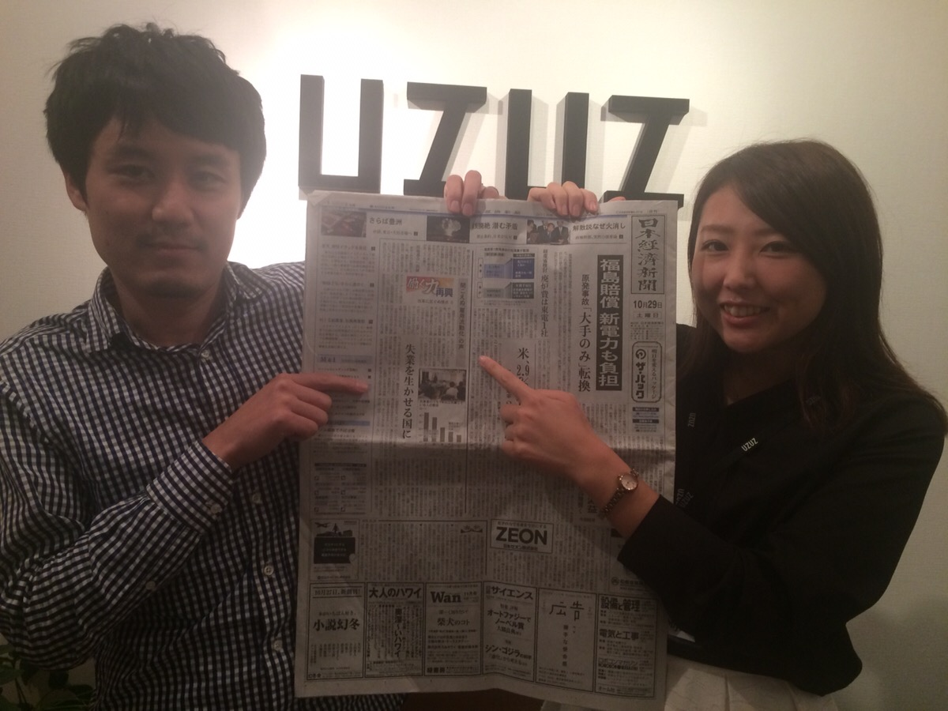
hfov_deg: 61.7
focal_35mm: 29
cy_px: 356
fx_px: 794
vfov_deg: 48.2
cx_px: 474
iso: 160
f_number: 2.2
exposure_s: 1/33
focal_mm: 4.15
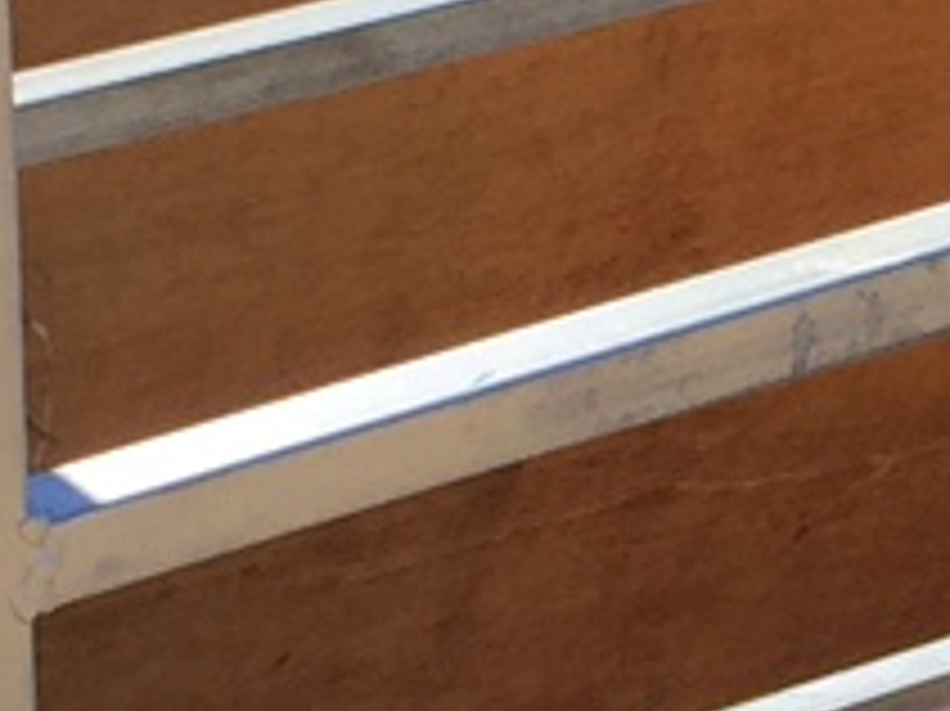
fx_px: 6144
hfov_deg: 8.7
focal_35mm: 224
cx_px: 1139
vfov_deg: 6.6
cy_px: 742
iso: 32
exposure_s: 1/1464
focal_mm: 4.15
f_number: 2.2
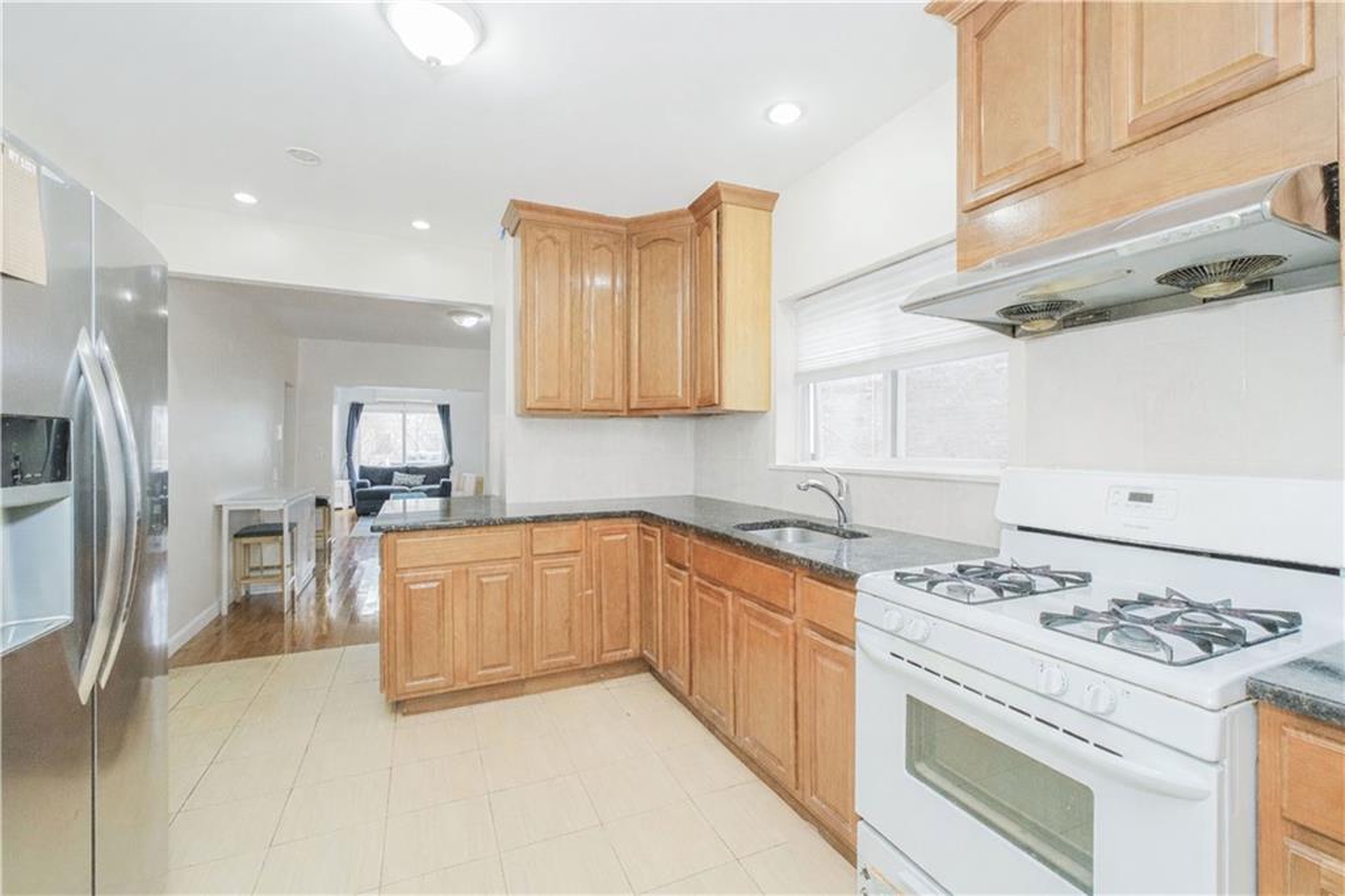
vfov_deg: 77.3
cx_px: 672
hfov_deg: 100.4
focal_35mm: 15
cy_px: 448
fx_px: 560
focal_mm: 10
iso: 1600
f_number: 8
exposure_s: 1/80
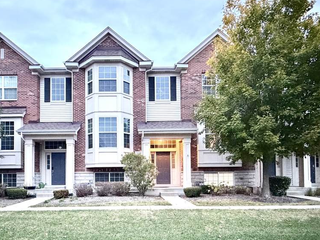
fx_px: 222
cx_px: 133
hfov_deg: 71.1
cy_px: 172
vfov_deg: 54.8
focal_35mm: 24
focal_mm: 2.22
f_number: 2.2
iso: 1250
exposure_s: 1/40
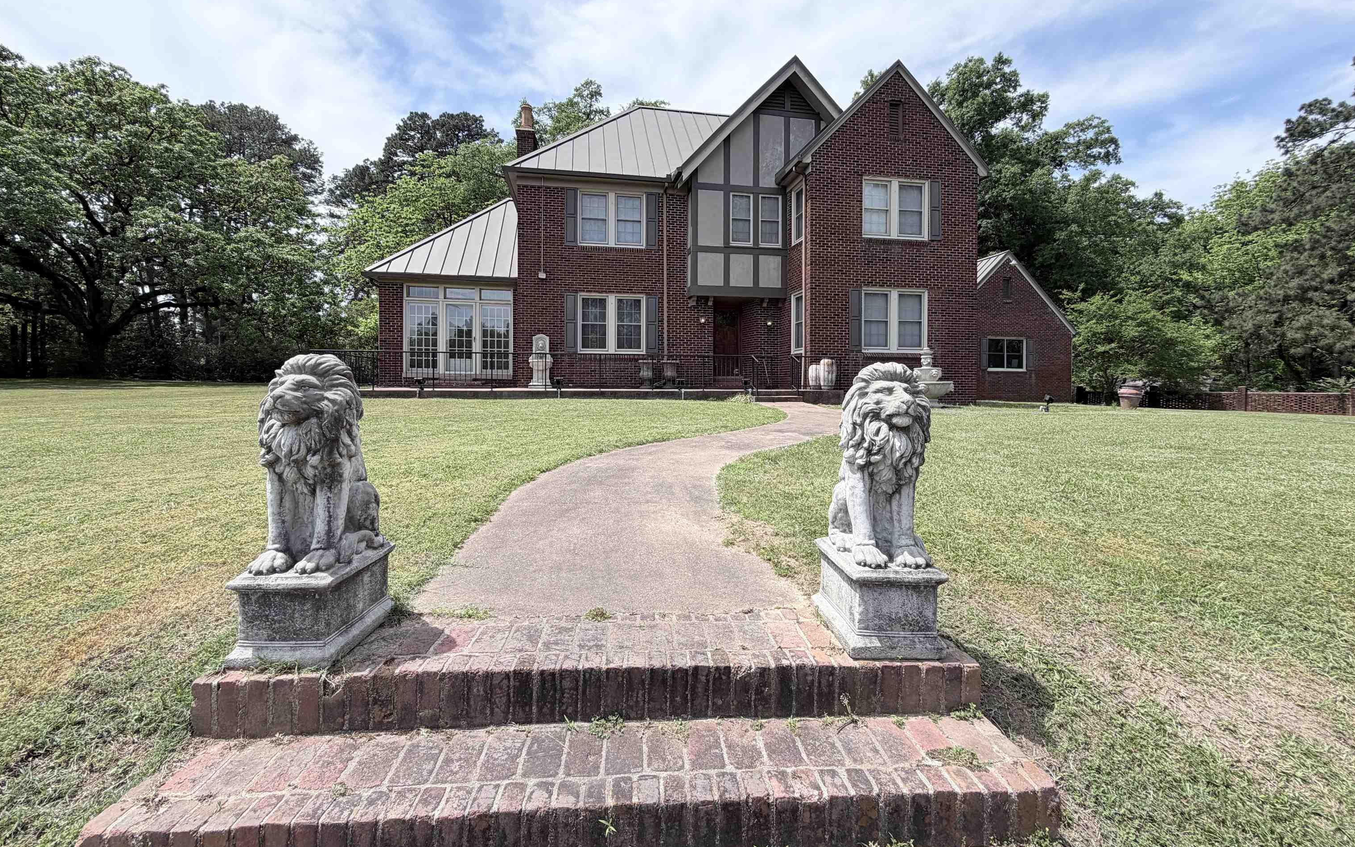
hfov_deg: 101.5
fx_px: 554
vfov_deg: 74.7
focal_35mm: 15
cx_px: 675
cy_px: 388
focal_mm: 2.22
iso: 25
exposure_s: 1/770
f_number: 2.2
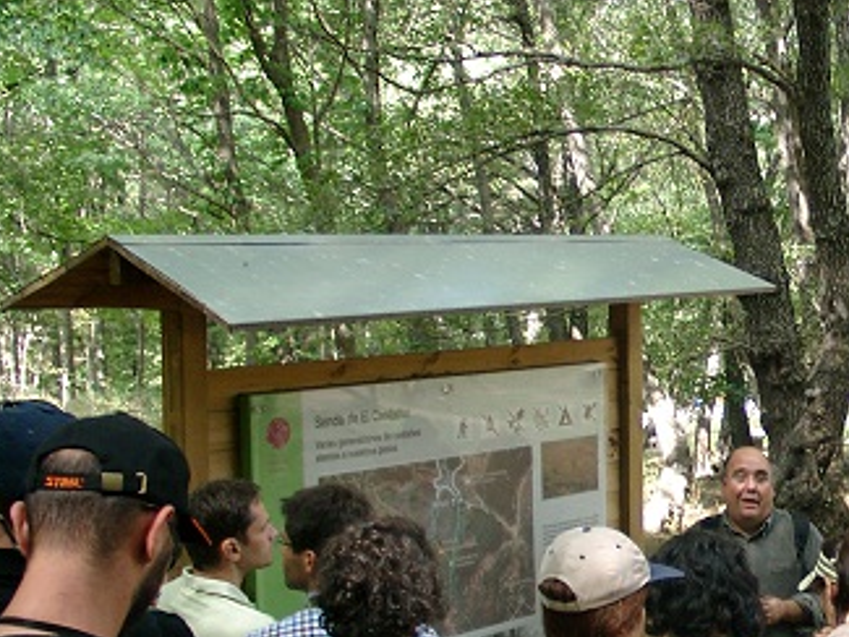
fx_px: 1644
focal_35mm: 67
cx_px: 778
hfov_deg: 27.8
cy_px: 407
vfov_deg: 21.9
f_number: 2
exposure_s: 1/74.8
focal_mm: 7.13
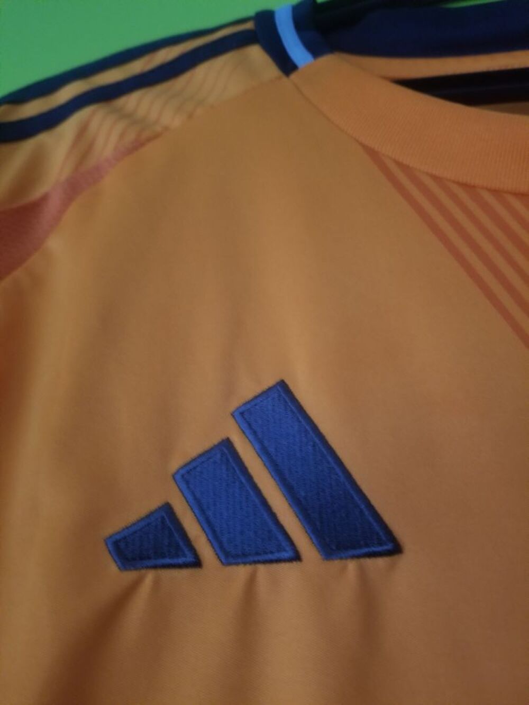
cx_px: 264
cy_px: 352
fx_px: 530
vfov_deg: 67.3
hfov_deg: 53.1
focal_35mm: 26
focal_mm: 4.25
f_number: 1.7
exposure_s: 1/10
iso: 320
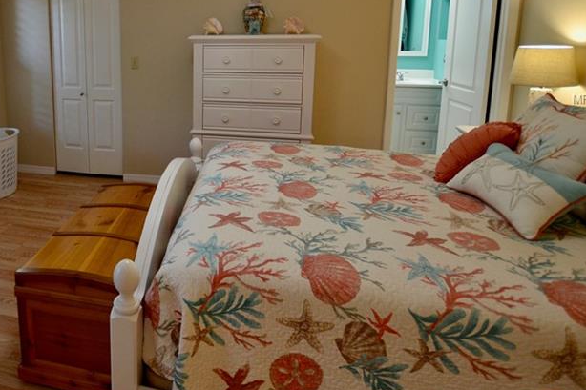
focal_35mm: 25
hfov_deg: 66.5
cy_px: 99
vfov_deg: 49.3
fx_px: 407
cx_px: 137
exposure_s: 1/60
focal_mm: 10
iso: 500
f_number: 3.5
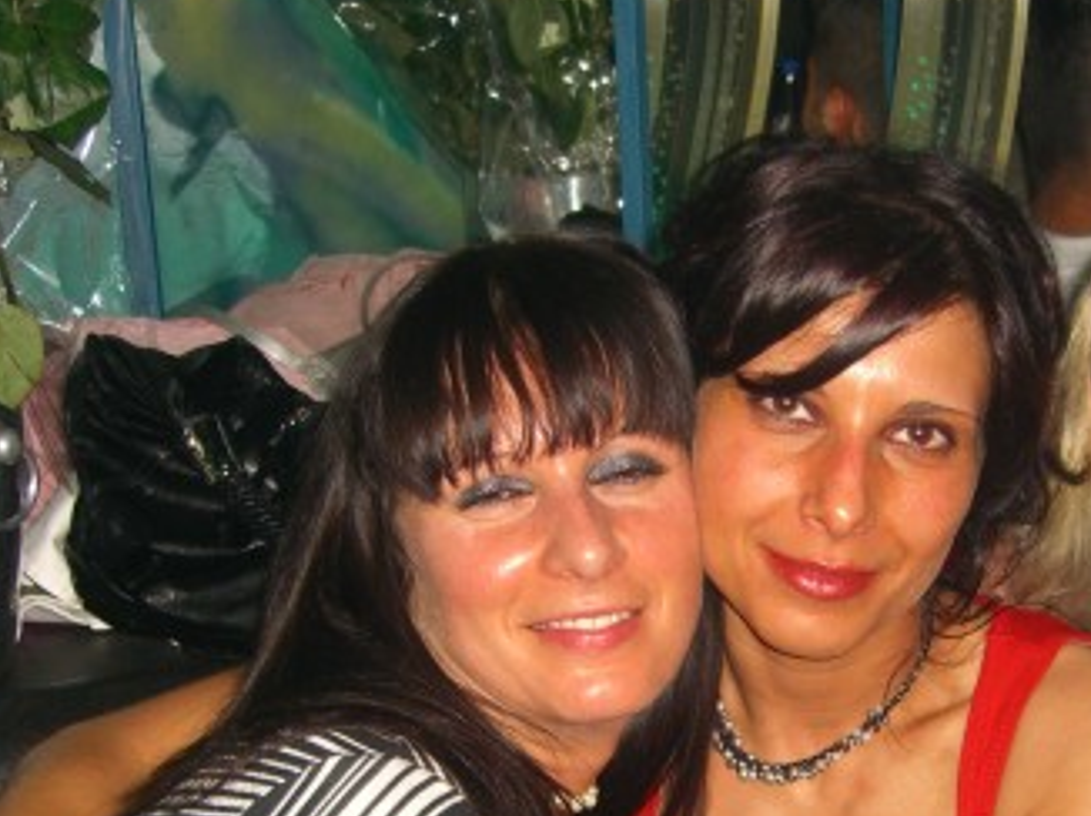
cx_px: 786
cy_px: 702
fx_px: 2205
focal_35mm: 70
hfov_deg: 27.5
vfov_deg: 20.6
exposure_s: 1/60
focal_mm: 7.9
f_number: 2.8
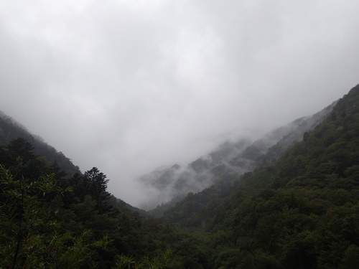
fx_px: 394
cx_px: 180
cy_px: 134
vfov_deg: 37.7
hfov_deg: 49.0
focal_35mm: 38
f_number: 2.7
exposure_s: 1/1000
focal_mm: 6.86
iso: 100
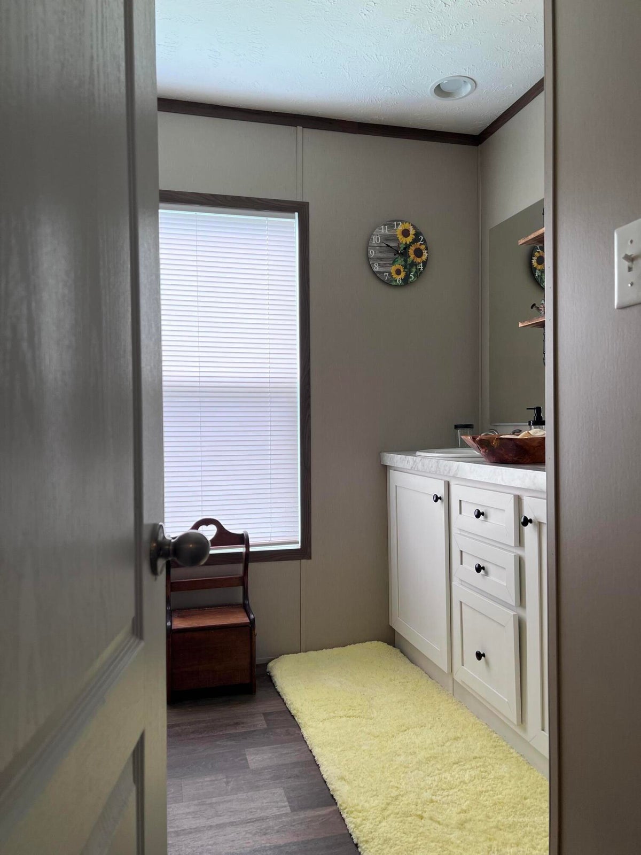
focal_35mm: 26
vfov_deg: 67.3
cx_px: 320
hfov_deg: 53.1
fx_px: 642
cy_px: 428
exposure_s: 1/124
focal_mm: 5.7
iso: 50
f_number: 1.5
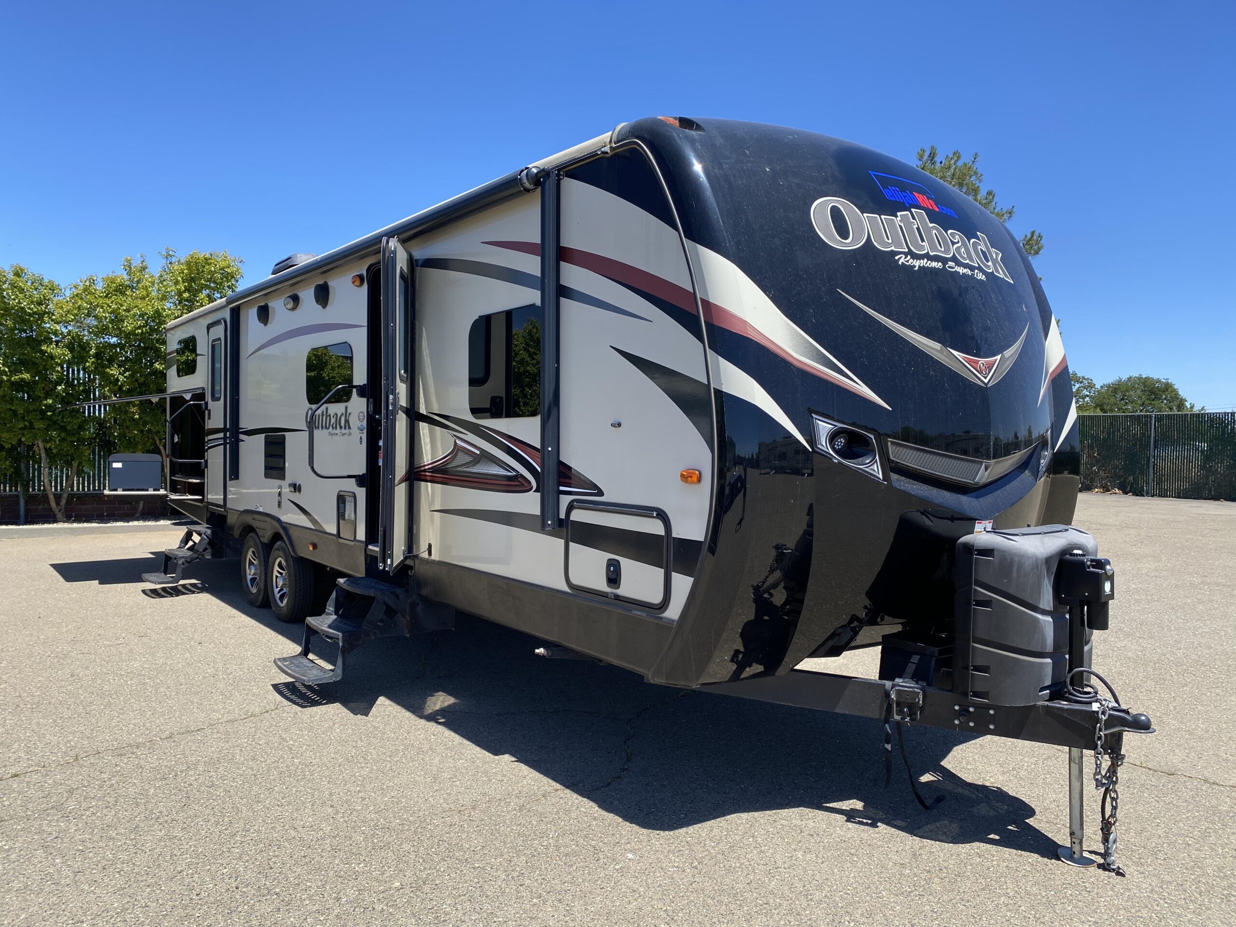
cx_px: 618
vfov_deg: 53.1
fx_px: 928
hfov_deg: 67.3
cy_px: 464
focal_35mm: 26
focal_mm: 4.25
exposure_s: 1/1701
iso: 32
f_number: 1.8
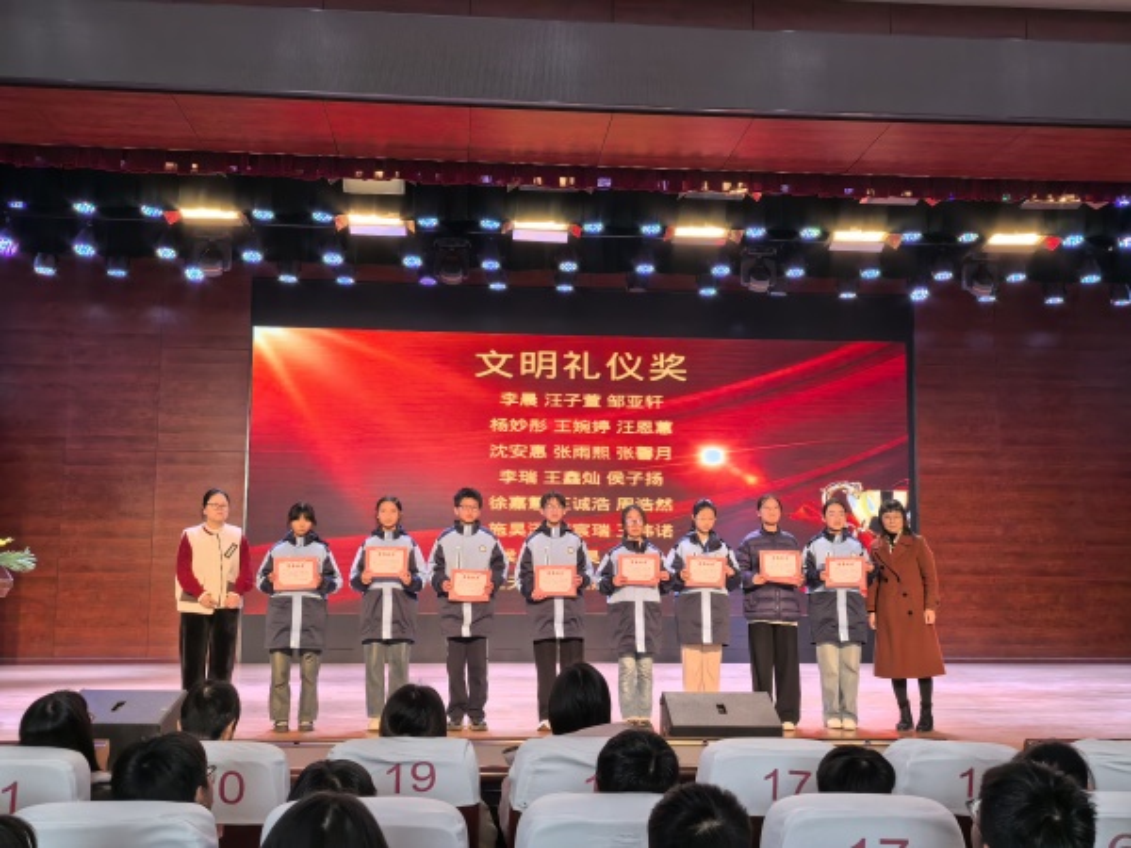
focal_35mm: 36
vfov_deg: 39.7
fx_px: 1176
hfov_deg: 51.4
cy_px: 424
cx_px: 566
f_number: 4
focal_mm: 5.75
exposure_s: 1/100
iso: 200
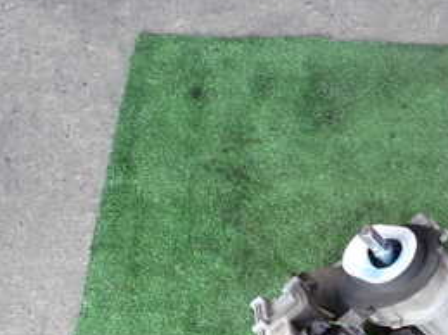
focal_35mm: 58
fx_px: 750
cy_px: 306
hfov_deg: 29.4
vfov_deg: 24.4
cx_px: 515
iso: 100
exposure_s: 1/60
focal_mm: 4.5
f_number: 2.8
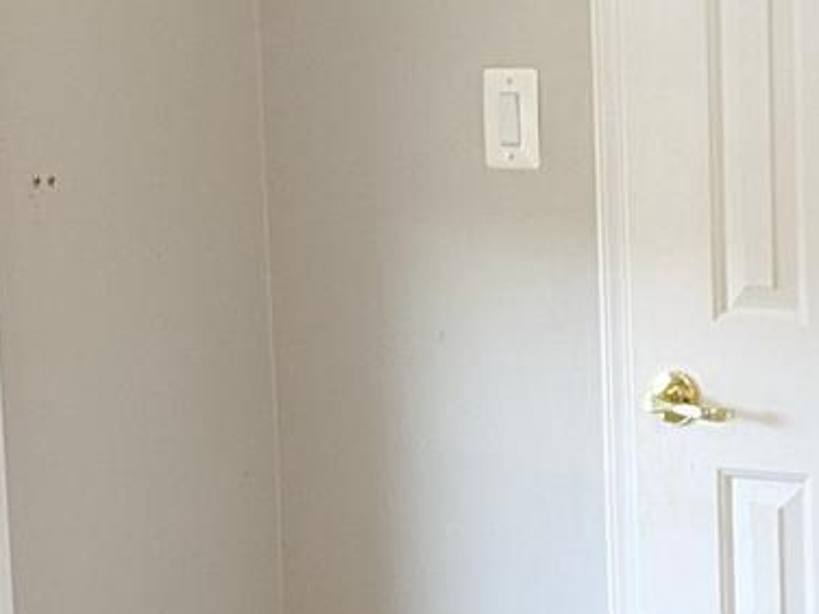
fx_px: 3218
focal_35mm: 136
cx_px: 269
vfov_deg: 10.9
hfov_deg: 14.5
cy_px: 470
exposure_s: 1/120
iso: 460
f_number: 1.89
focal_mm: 5.43
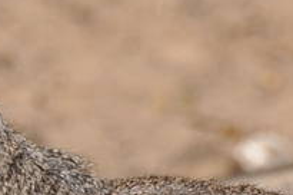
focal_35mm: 3516
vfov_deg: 0.4
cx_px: 117
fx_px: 28571
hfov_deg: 0.6
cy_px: 342
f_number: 6.3
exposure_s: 1/640
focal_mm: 300
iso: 200
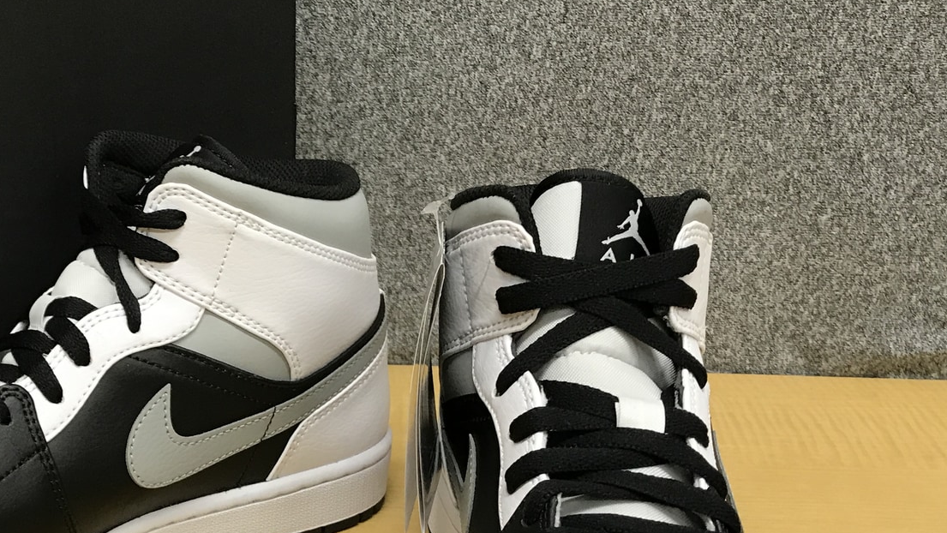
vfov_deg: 22.2
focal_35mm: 53
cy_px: 470
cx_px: 255
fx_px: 1331
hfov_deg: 38.3
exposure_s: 1/30
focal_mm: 3.99
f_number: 1.8
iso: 32
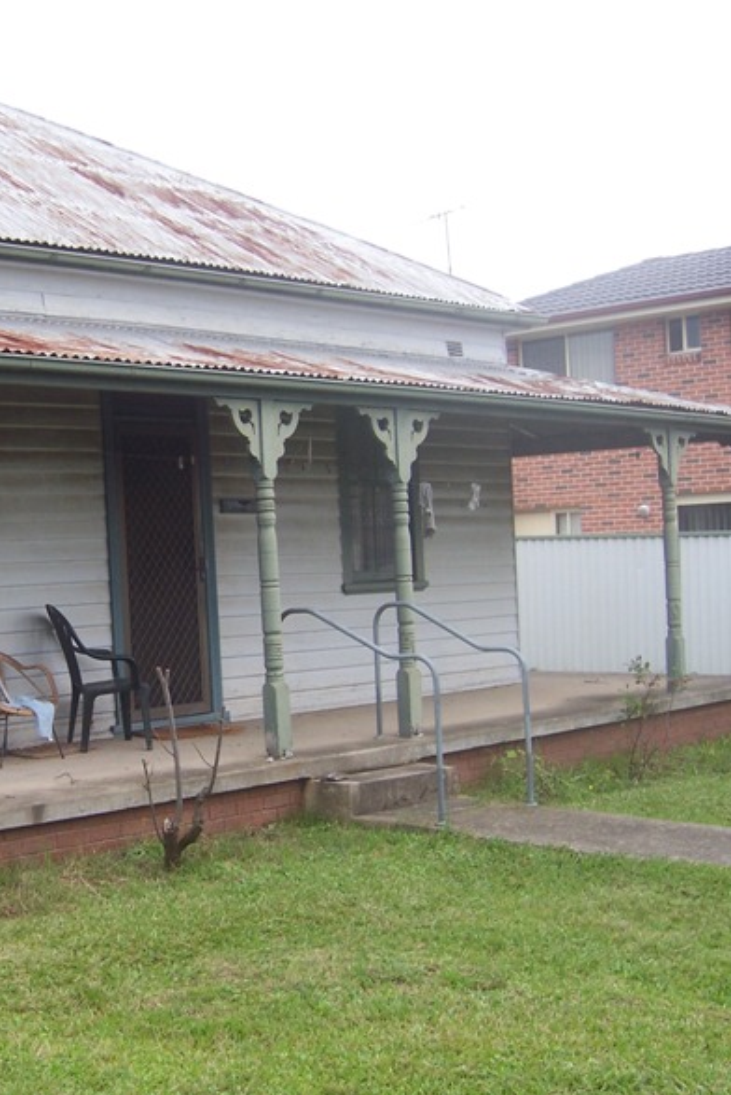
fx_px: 1551
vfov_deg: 38.9
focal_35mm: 51
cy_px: 547
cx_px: 75
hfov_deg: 25.7
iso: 80
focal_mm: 6.2
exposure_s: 1/100
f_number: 2.8
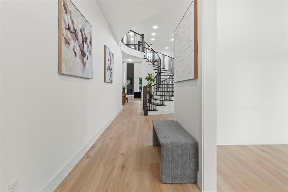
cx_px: 144
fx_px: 132
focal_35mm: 16
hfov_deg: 95.0
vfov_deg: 72.0
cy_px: 96
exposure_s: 1/25
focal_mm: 11
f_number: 7.1
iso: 2500
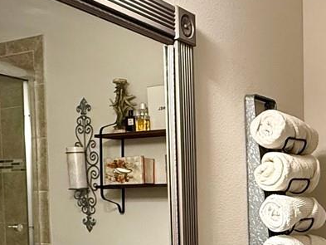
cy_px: 235
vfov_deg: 24.7
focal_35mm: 57
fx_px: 537
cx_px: 286
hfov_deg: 32.3
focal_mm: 2.22
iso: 200
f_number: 2.2
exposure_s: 1/60
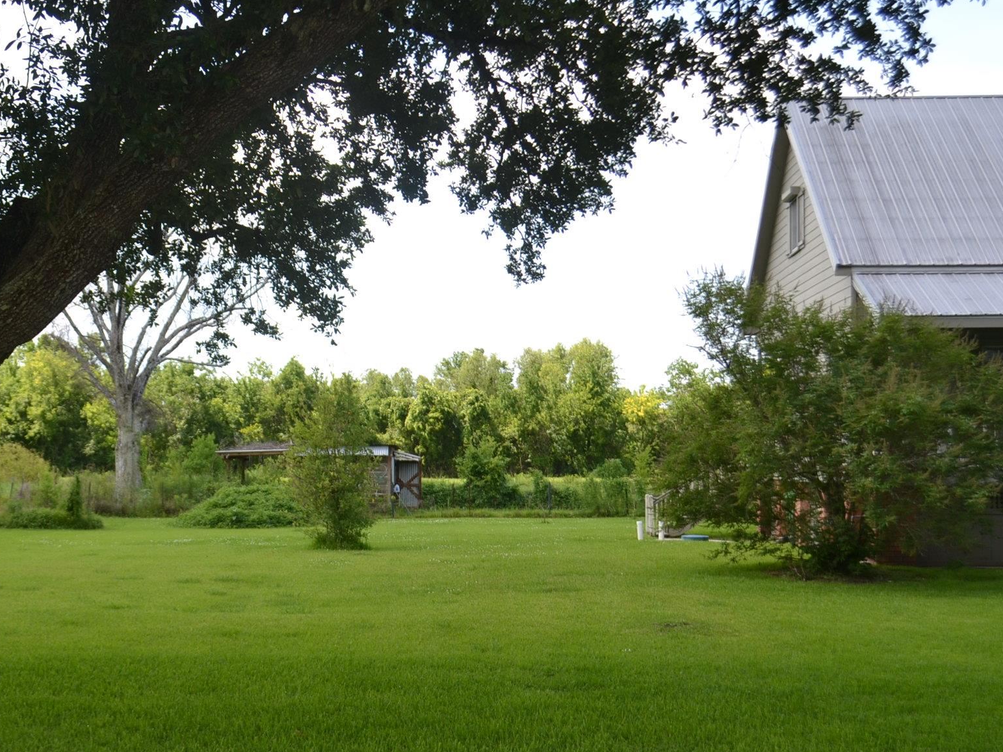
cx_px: 313
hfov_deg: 34.0
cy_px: 446
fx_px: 1622
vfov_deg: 26.1
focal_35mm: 56
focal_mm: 26
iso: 100
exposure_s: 1/200
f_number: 5
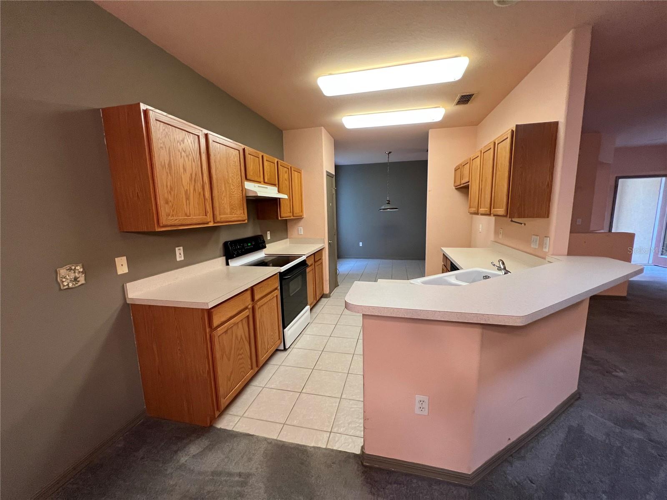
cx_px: 334
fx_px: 250
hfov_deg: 106.2
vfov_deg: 89.9
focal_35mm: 13
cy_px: 250
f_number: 1.8
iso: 250
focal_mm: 1.57
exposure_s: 1/60
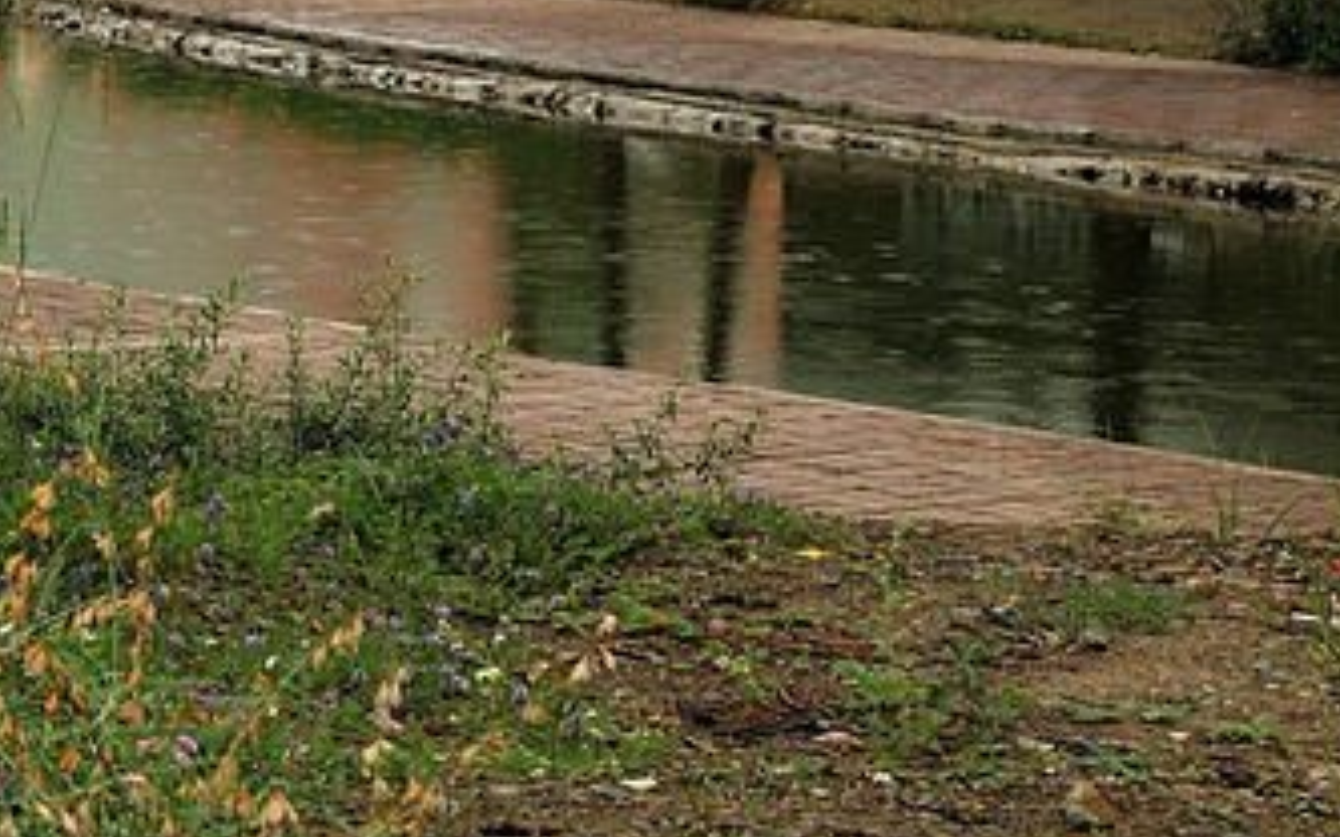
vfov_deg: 10.5
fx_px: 4528
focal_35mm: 124
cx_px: -342
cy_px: -48
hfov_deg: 16.1
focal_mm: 30
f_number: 7.1
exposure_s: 1/80
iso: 200
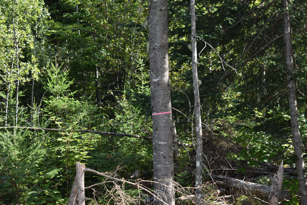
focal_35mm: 72
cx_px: 154
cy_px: 102
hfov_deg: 28.1
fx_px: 614
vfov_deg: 18.9
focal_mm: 48
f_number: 5.3
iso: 180
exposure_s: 1/200
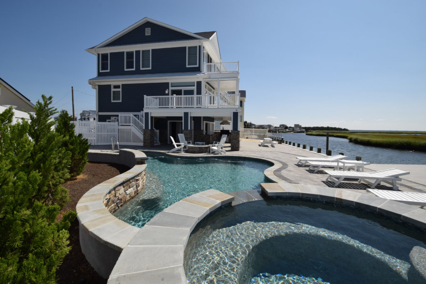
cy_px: 142
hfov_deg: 100.4
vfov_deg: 77.3
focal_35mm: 15
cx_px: 213
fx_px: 178
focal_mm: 10
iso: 100
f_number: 13
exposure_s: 1/200
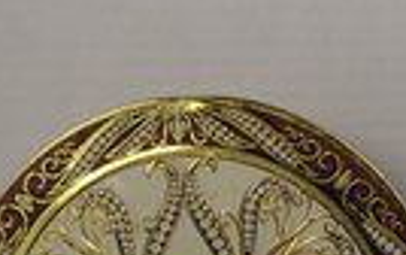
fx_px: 1107
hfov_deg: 19.8
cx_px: 450
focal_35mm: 100
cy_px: 302
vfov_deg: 12.8
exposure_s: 1/160
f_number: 4.7
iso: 160
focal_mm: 6.64
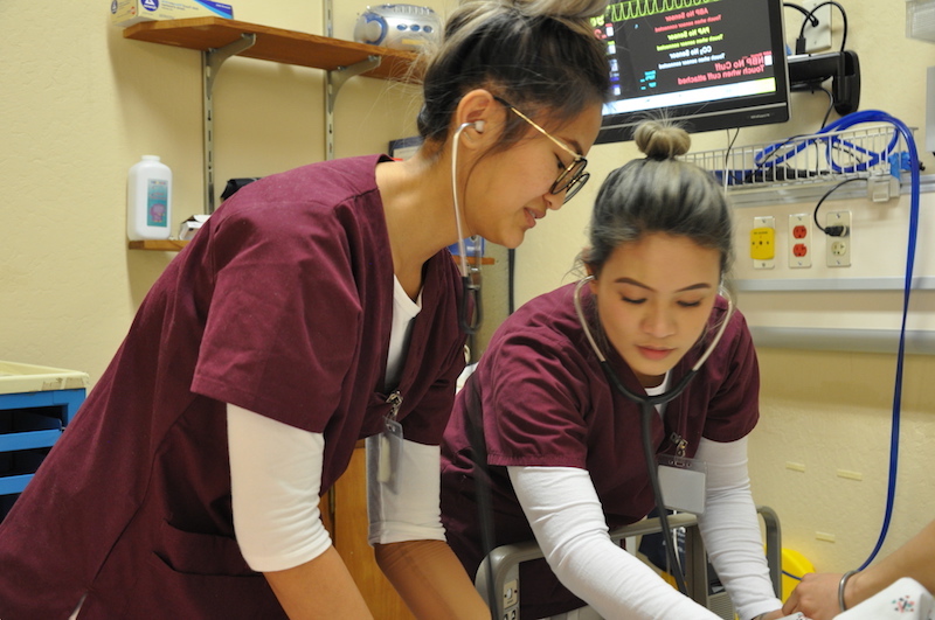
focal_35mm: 42
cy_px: 310
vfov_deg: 31.8
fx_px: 1089
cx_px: 468
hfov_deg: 46.5
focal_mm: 28
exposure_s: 1/13
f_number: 4
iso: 800
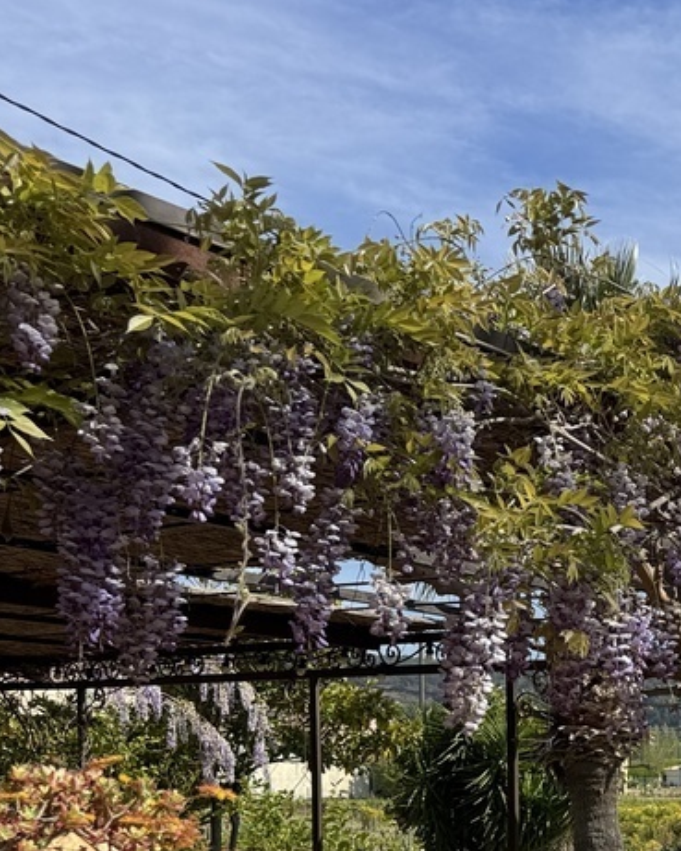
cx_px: 923
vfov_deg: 29.6
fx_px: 1536
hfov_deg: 22.0
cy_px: 770
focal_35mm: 61
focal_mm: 6.76
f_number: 1.78
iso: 80
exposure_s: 1/3802
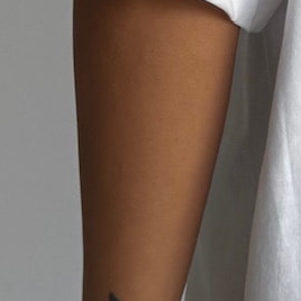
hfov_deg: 10.3
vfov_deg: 10.8
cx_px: 493
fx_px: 1594
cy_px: 146
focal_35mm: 162
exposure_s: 1/333
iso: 80
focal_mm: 6.76
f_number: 1.78
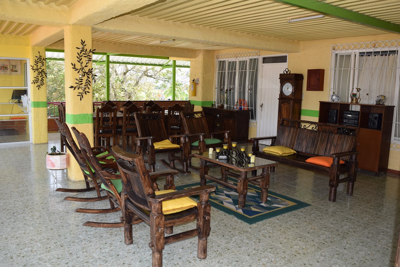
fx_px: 333
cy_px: 134
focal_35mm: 30
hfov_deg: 61.9
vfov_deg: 43.6
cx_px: 200
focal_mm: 20
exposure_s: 1/125
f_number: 5.6
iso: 250
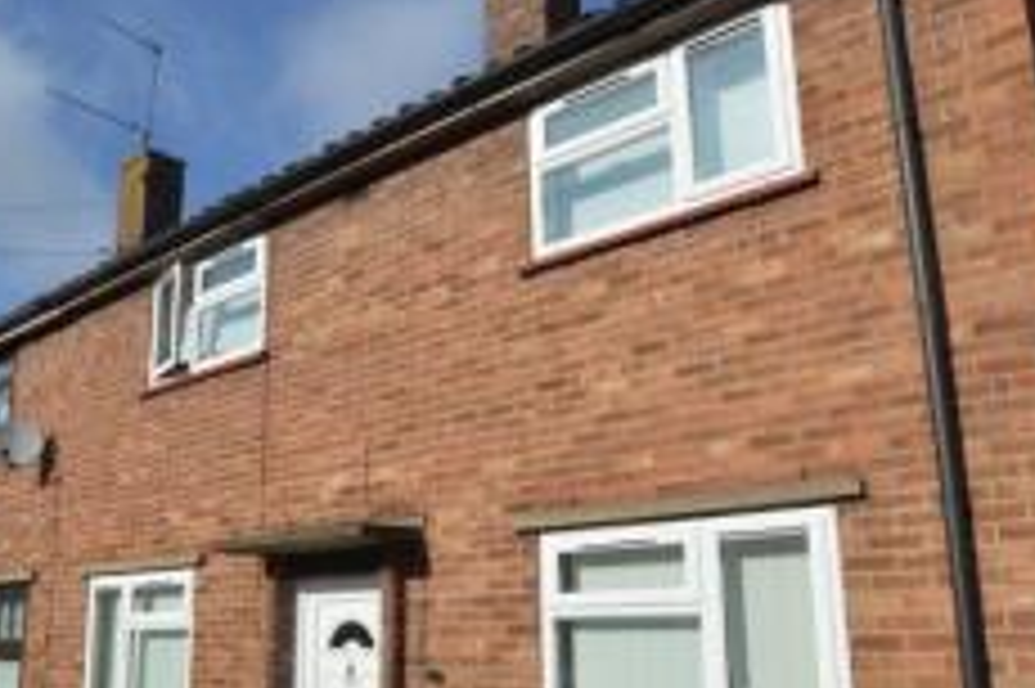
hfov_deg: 60.0
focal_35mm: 31
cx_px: 432
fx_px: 891
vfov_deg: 41.9
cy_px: 438
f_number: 9
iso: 100
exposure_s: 1/400
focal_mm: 10
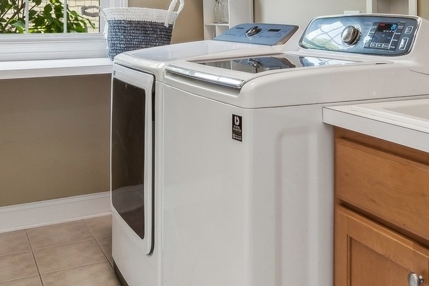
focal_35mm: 45
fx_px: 536
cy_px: 19
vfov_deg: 28.5
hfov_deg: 43.2
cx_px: 271
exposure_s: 1/13
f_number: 8
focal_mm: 12
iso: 250
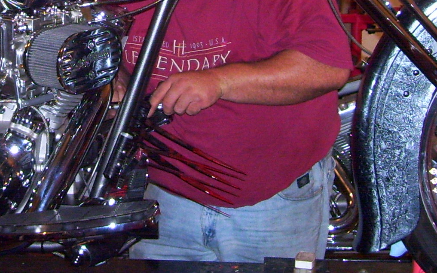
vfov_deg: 11.9
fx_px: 1275
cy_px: -94
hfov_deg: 19.1
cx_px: 43
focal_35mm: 107
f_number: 2.7
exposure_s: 1/60
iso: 200
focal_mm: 6
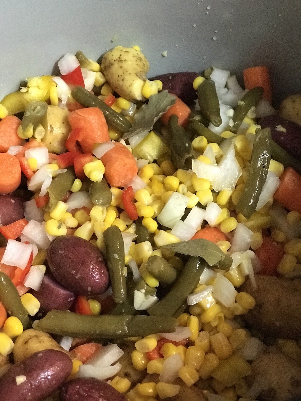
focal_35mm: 57
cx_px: 150
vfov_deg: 33.8
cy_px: 200
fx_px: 661
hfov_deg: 25.7
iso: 1000
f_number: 2.8
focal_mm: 6.6
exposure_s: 1/60
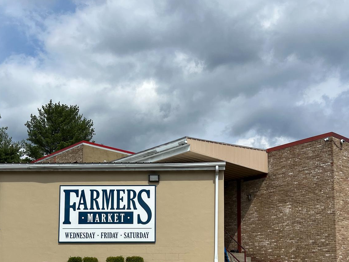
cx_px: 165
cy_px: 231
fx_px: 474
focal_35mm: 47
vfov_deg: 29.7
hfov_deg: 40.4
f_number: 1.5
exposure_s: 1/7463
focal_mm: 5.7
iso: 50
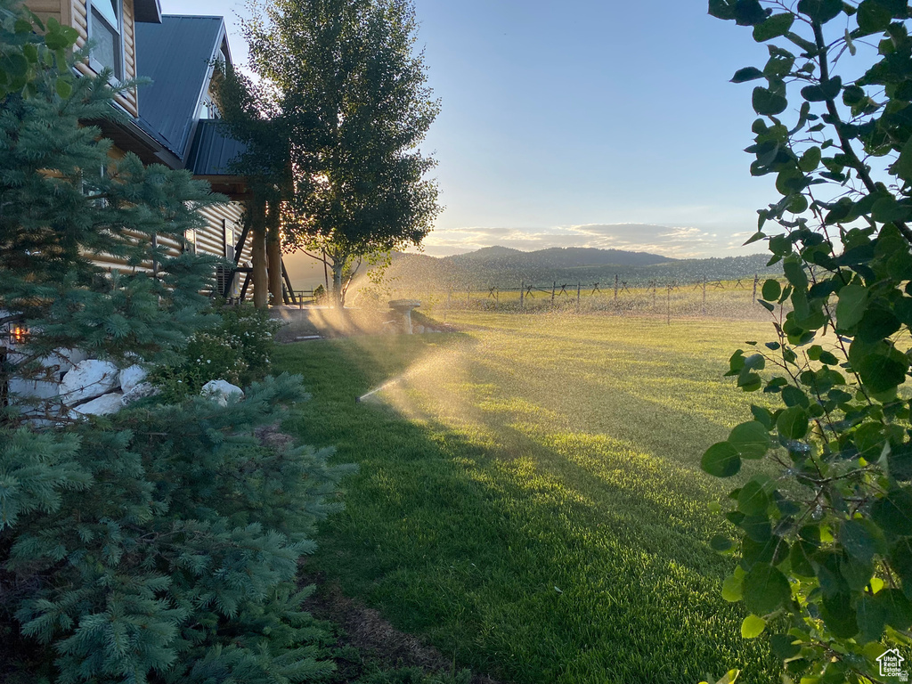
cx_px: 456
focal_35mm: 26
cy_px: 342
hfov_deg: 67.3
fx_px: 685
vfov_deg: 53.1
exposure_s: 1/912
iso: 32
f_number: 1.8
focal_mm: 4.25
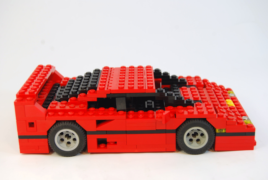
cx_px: 134
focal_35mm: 60
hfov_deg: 33.4
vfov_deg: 22.7
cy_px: 90
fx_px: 447
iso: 200
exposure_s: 1/60
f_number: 7.1
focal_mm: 40
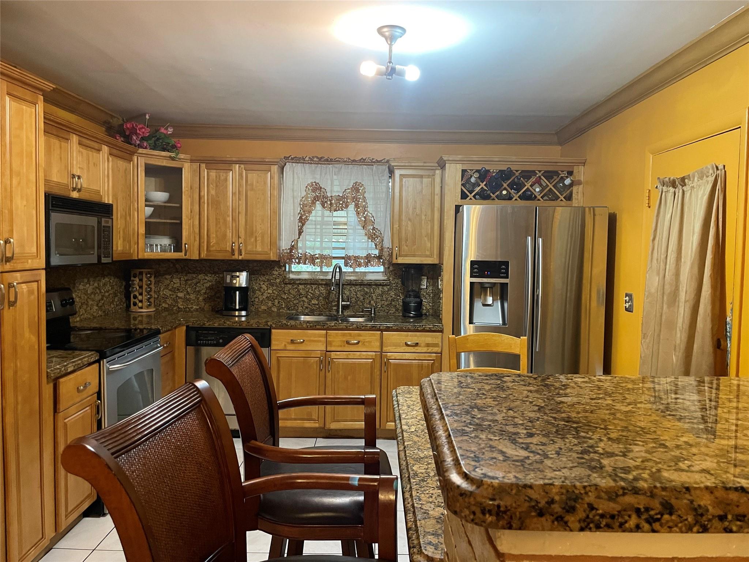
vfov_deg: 53.1
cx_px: 374
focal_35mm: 26
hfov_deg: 67.3
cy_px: 281
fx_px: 563
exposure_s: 1/60
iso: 400
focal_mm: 4.2
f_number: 1.6
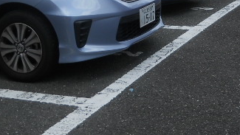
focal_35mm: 88
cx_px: 162
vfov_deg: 13.3
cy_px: -38
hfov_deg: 24.1
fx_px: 560
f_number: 5.5
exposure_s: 1/250
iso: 80
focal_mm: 6.72
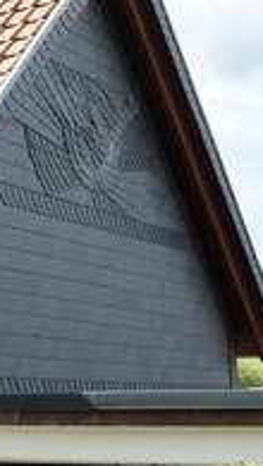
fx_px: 1113
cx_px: -108
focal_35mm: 90
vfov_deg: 23.5
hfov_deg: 12.9
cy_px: 311
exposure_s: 1/250
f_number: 4
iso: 100
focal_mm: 11.51
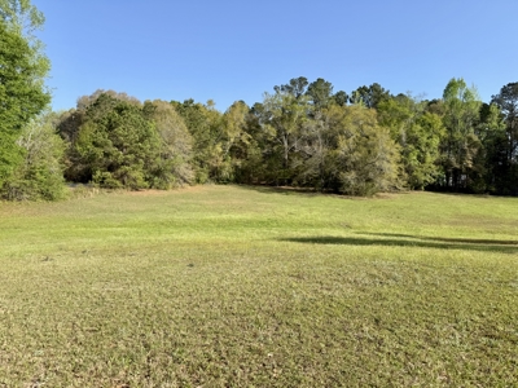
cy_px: 194
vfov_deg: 56.8
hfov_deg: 71.6
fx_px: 359
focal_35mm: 24
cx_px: 259
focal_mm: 6.76
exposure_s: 1/2907
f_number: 1.78
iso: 80
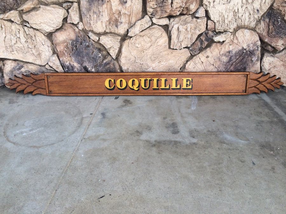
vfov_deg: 46.8
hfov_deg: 60.0
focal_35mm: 30
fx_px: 248
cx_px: 143
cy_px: 107
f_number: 2.2
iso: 32
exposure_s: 1/513
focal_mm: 4.12
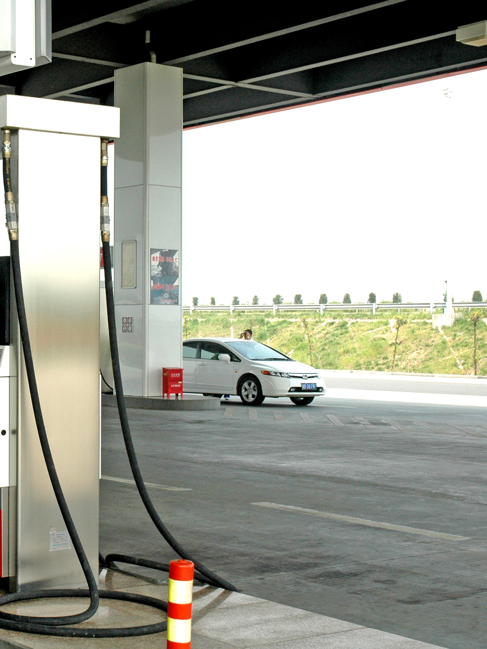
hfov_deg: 22.1
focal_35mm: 64
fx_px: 1196
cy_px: 320
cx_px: -7
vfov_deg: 30.4
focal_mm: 29
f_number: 9
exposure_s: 1/250
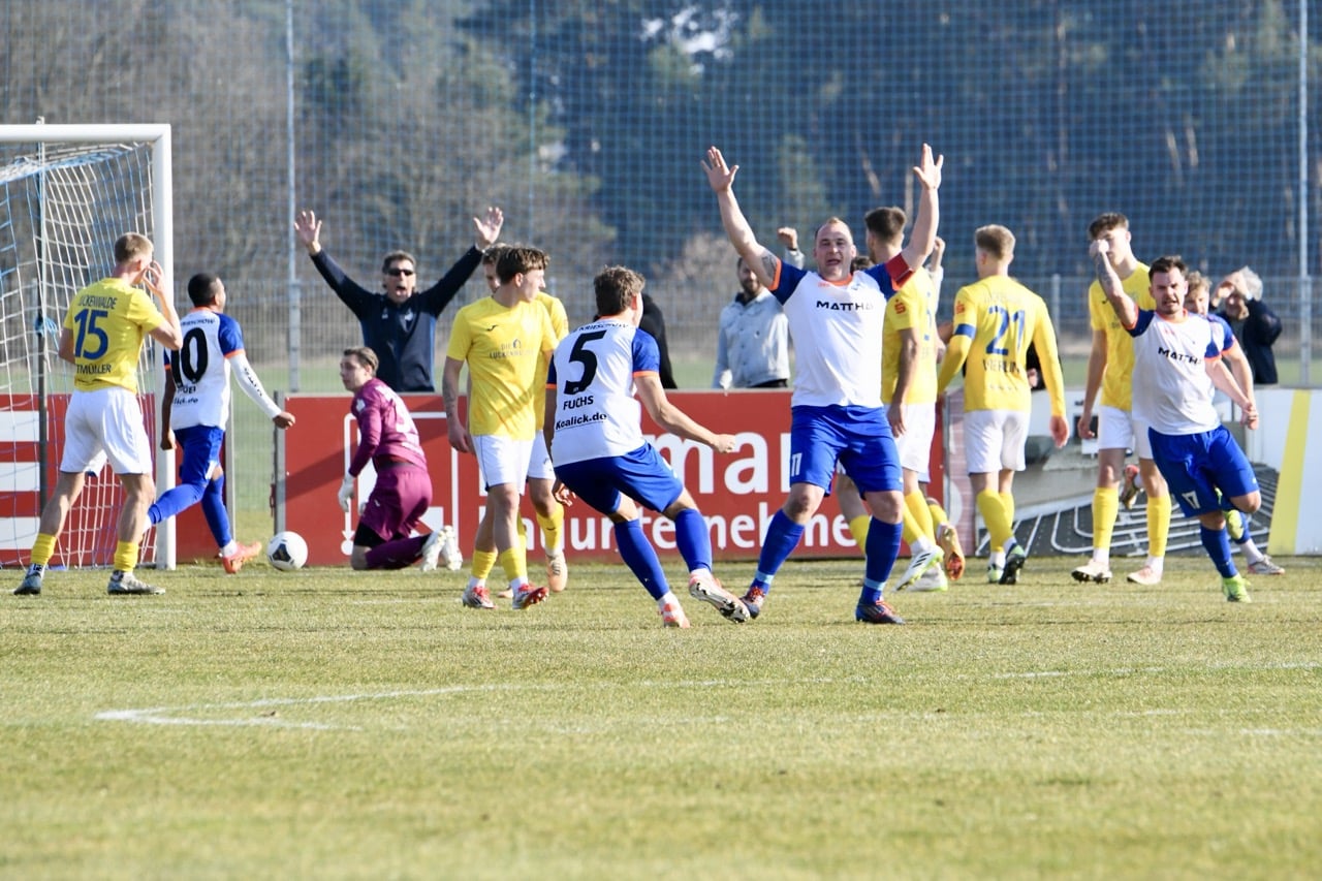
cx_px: 661
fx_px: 14686
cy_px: 440
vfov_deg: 3.4
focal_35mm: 400
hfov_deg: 5.2
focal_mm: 400
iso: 2500
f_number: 10
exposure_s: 1/1600
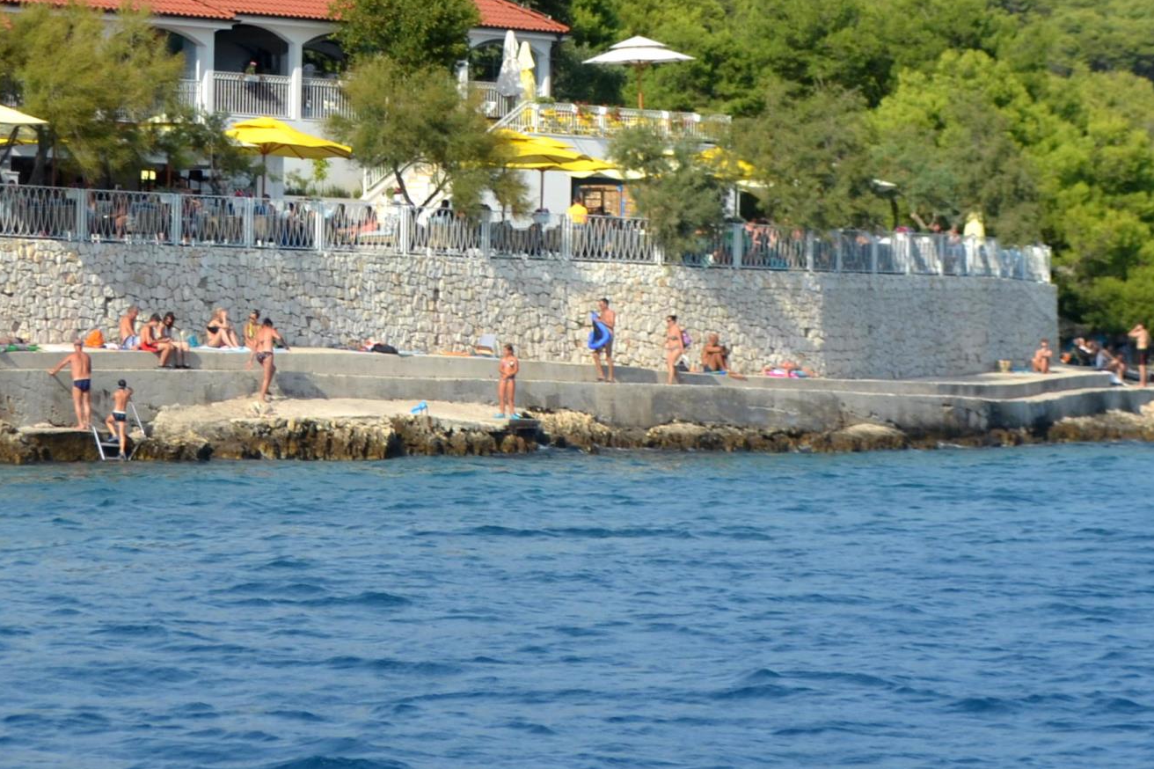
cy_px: 33
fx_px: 5320
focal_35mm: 166
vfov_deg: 8.2
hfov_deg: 12.4
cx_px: 419
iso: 100
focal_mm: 42
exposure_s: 1/160
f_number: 6.3
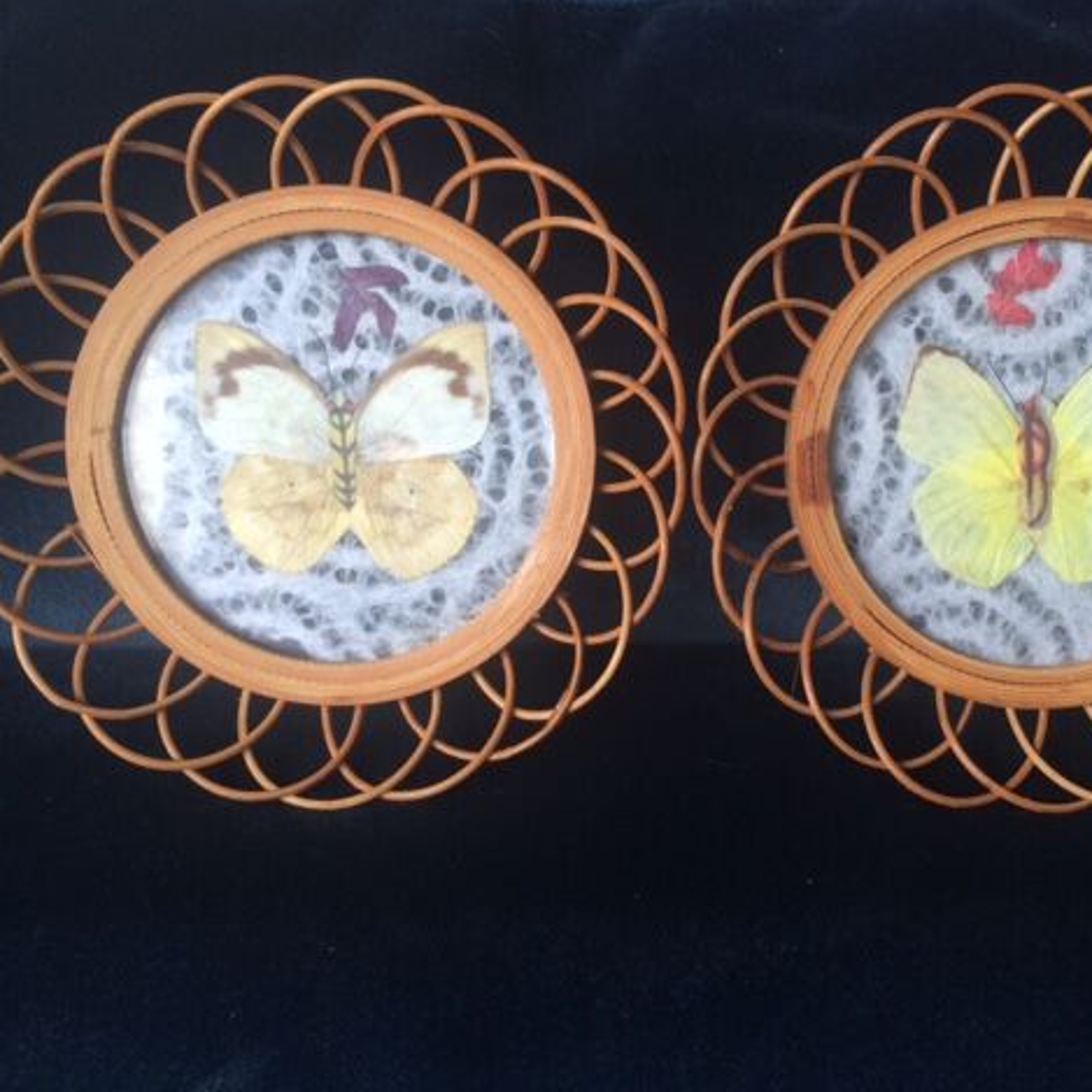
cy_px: 552
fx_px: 1249
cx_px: 671
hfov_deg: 46.9
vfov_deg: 47.2
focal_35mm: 35
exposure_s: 1/50
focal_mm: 4.15
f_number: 2.2
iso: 50
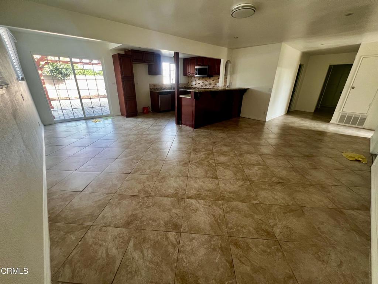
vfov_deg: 89.9
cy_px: 142
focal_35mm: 13
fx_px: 142
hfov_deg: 106.2
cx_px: 189
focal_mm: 1.57
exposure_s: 1/94
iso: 250
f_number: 1.8
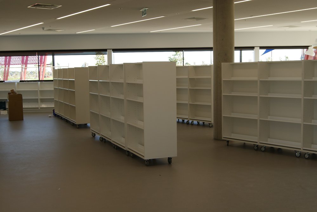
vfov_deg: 30.0
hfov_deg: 43.6
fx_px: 397
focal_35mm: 45
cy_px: 106
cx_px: 158
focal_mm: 30
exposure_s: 1/60
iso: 100
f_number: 5.6
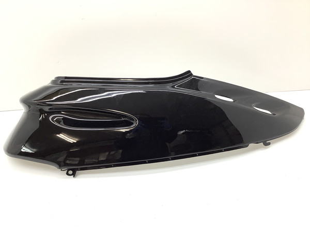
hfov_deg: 58.4
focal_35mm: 31
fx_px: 278
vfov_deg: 45.4
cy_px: 116
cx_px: 155
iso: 80
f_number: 2.4
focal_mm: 3.3
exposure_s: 1/120
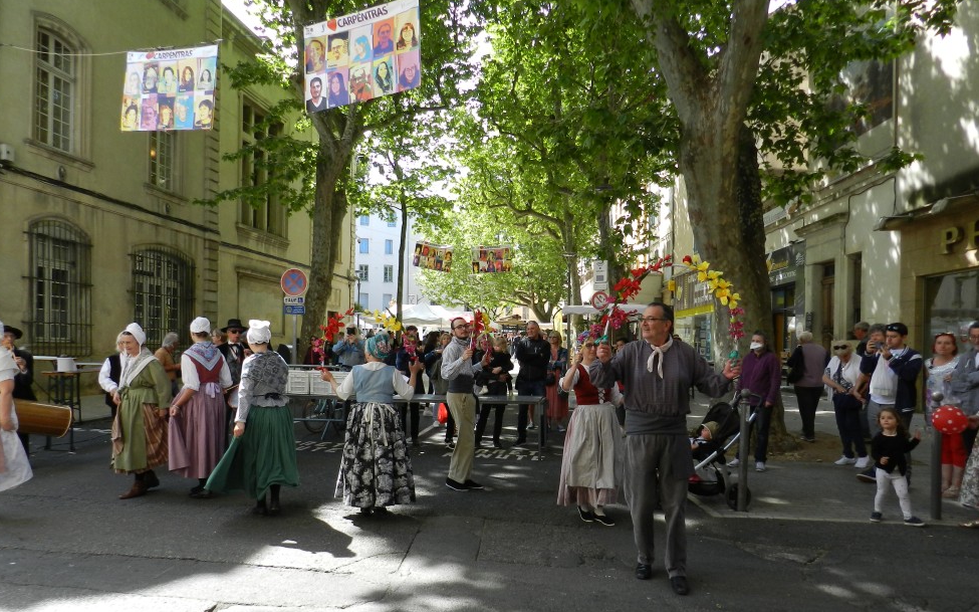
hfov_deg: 72.6
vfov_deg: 49.1
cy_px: 348
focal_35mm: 25
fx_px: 667
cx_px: 490
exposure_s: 1/320
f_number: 3.4
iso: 160
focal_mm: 4
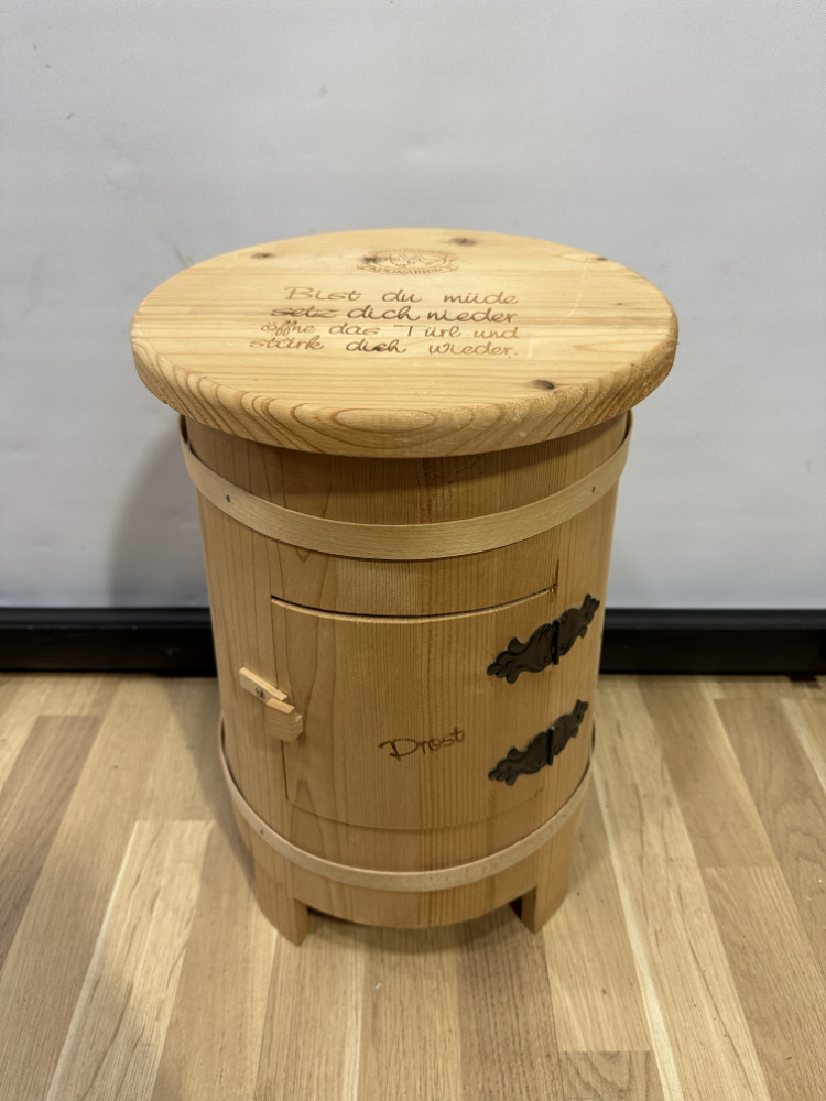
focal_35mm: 24
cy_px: 550
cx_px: 413
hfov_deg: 56.8
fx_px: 764
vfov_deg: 71.6
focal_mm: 6.9
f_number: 1.8
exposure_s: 1/50
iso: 160
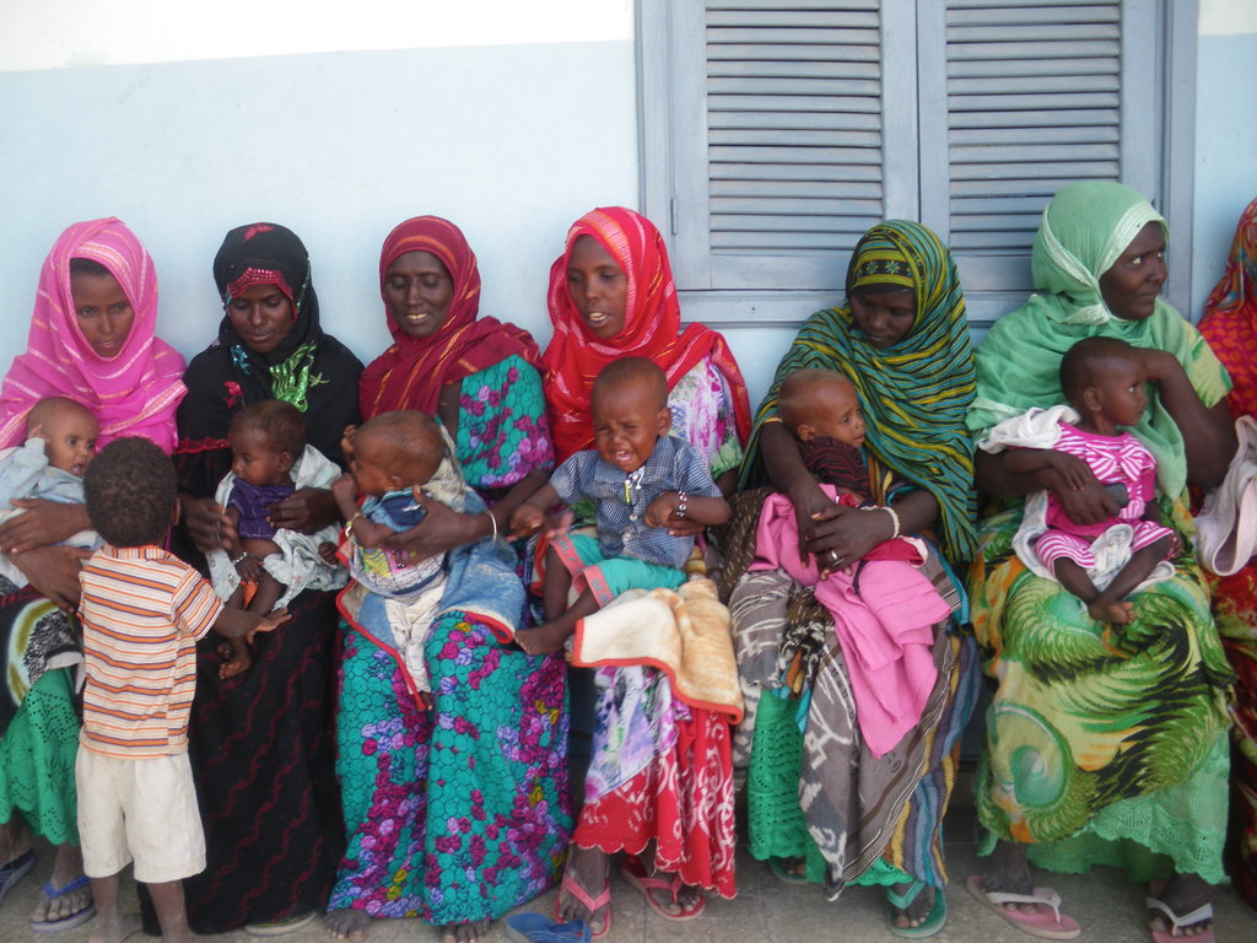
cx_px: 628
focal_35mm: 36
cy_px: 472
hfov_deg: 51.4
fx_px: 1307
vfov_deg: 39.7
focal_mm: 6.3
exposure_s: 1/50
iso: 64
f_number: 3.5
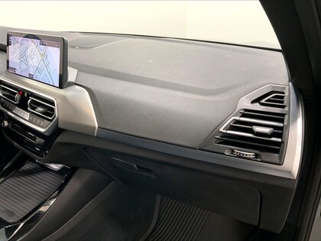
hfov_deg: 61.7
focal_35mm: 29
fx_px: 269
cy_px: 120
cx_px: 160
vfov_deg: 48.2
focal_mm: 3
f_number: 1.8
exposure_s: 1/61
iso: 32
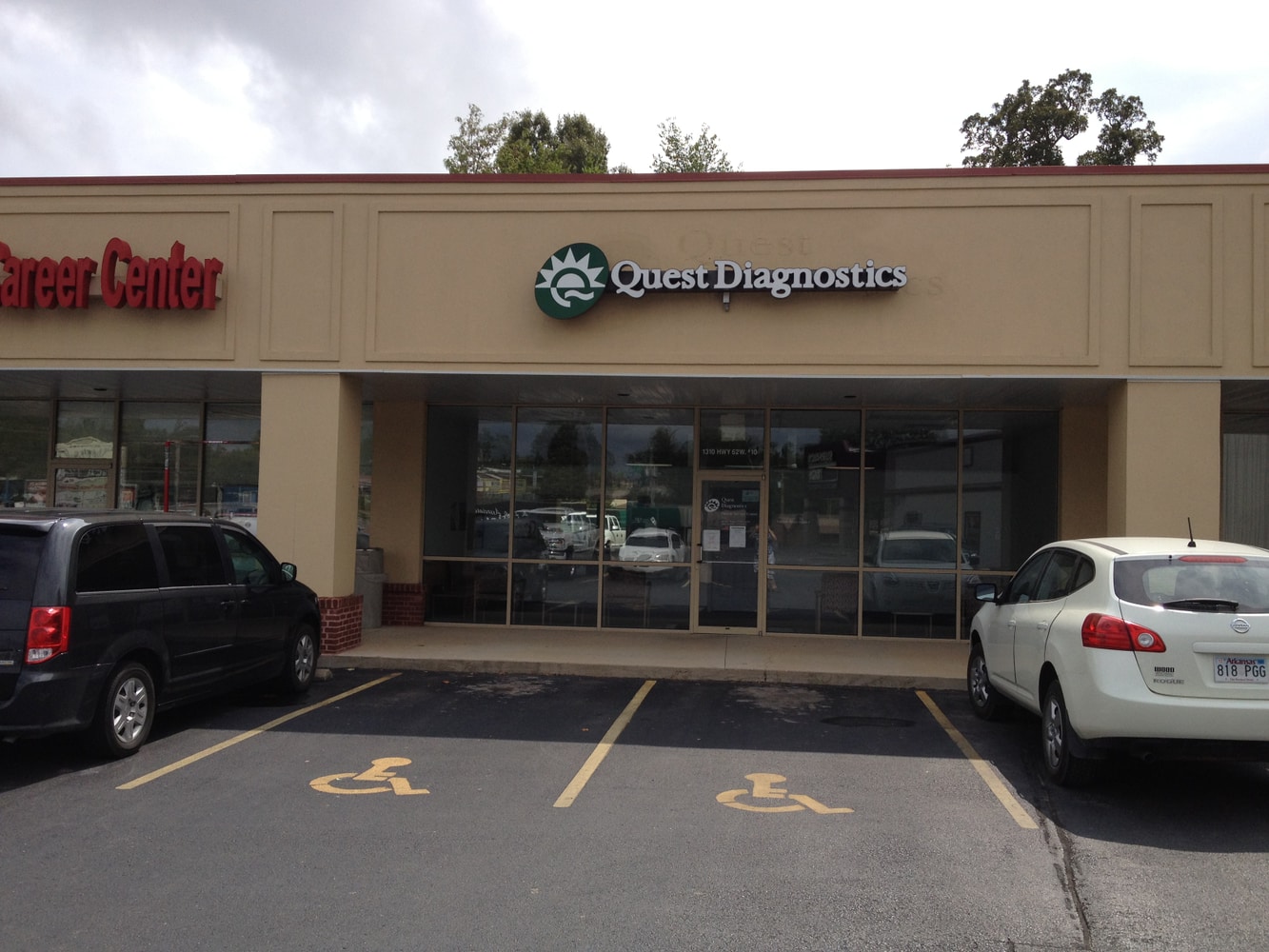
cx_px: 634
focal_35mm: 35
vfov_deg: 40.7
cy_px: 476
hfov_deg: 52.6
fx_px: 1283
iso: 64
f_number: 2.4
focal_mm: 4.28
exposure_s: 1/2404
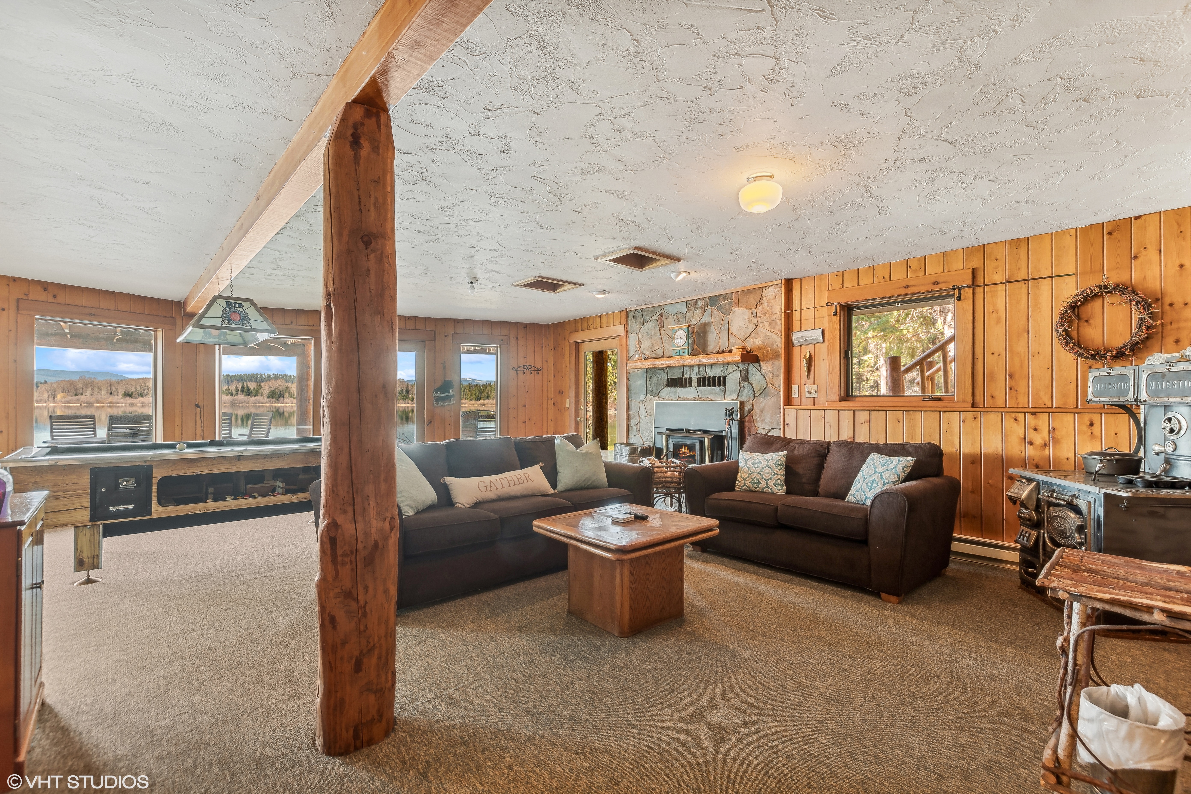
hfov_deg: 100.4
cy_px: 397
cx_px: 596
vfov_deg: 77.3
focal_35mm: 15
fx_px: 496
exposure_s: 1/5
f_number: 6.3
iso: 200
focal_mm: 10
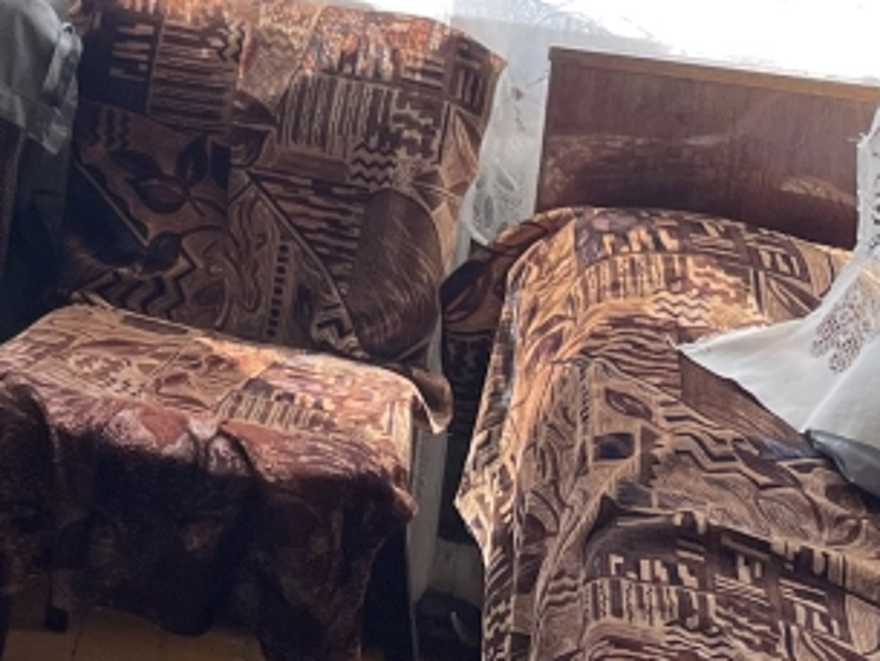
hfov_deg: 16.0
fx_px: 2721
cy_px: -258
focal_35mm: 107
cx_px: -623
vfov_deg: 13.2
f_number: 1.6
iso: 32
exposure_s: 1/267
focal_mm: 4.2
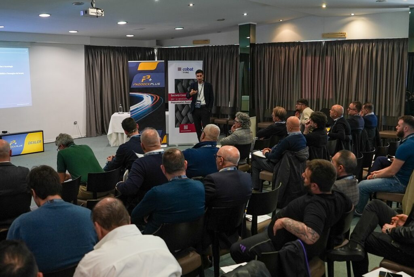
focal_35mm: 36
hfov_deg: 53.1
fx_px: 414
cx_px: 207
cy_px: 138
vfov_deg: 36.9
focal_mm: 24
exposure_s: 1/100
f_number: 2.8
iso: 800
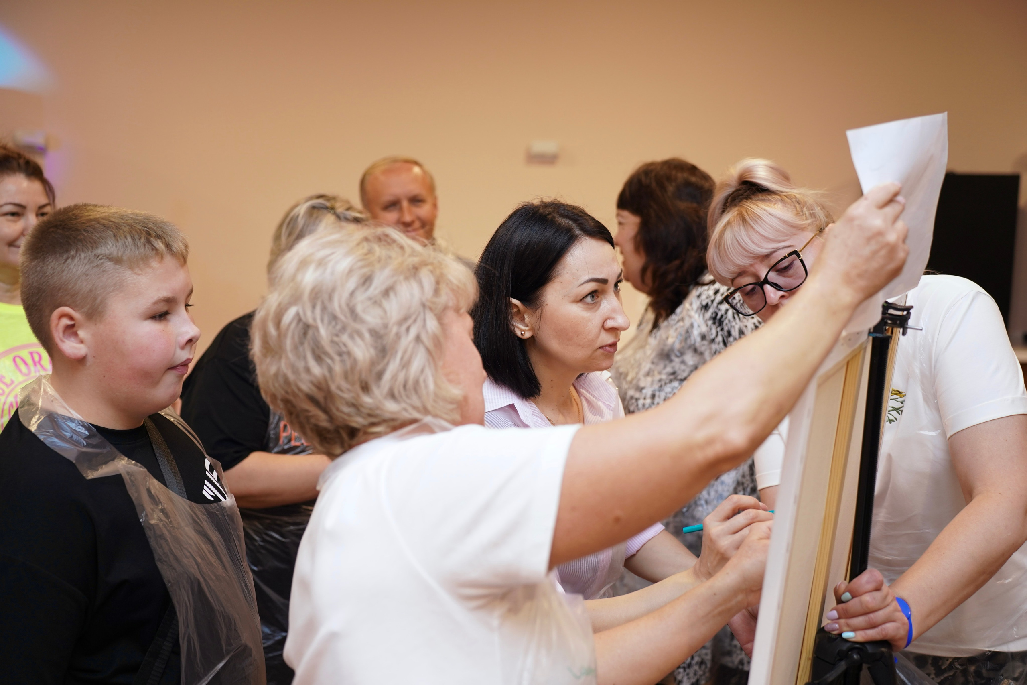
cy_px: 342
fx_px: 1141
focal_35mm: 40
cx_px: 514
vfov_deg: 33.4
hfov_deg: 48.5
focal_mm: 40
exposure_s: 1/60
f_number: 2.8
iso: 400
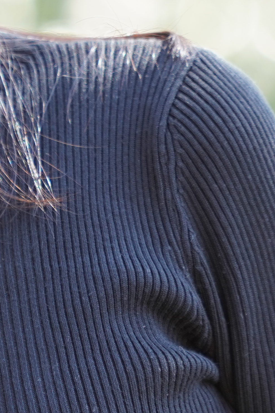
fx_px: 9306
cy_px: -14
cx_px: 49
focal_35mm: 812
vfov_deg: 2.5
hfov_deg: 1.7
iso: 400
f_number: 4
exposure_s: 1/80
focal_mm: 200
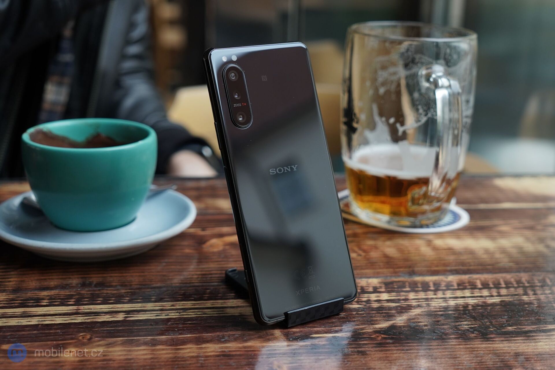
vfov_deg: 29.9
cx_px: 278
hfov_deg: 43.6
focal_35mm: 45
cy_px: 185
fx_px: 694
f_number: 4.5
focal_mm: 45
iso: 640
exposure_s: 1/200
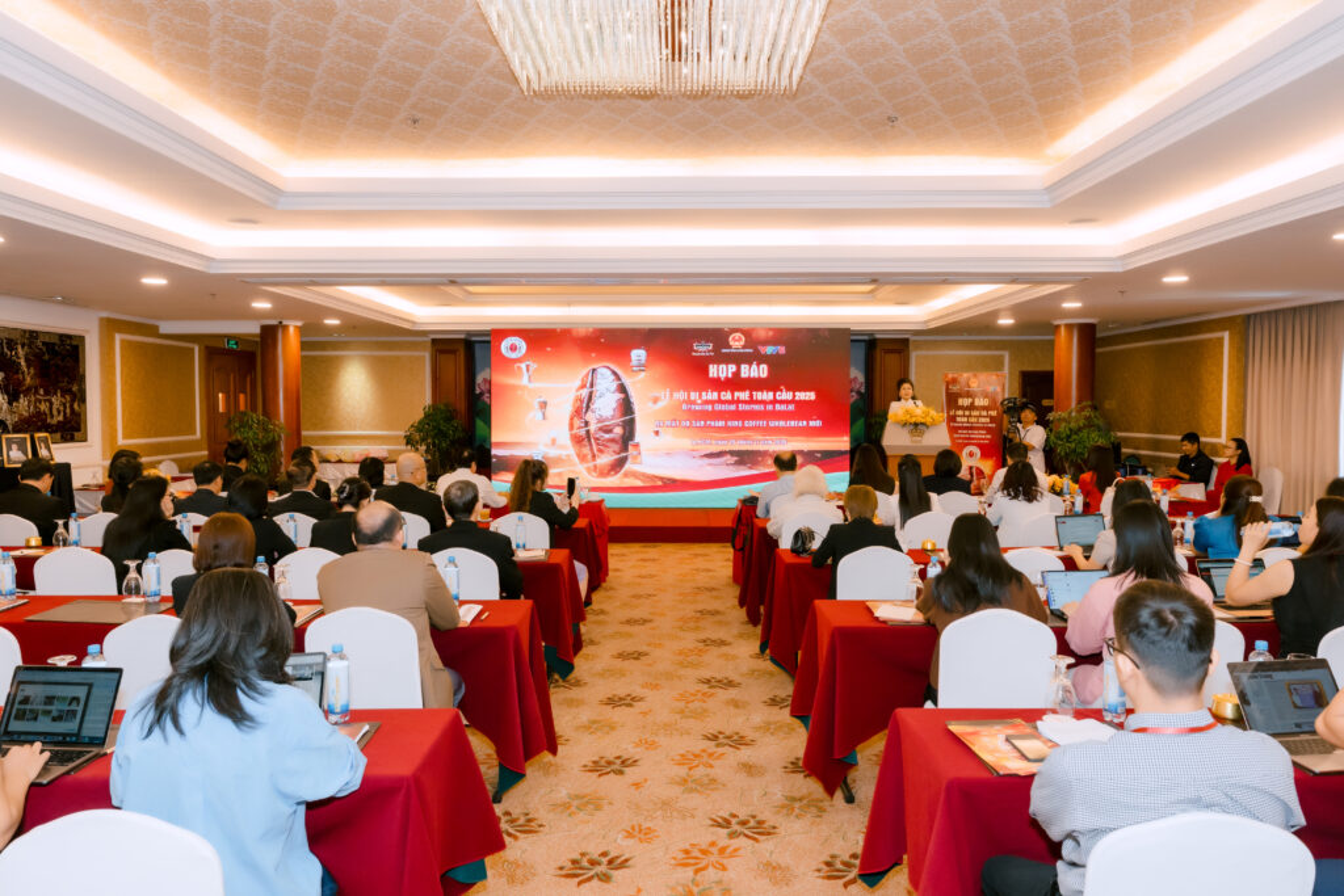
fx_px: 896
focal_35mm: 24
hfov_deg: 73.7
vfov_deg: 53.1
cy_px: 448
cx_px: 672
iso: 2000
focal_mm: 24
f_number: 6.3
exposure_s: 1/125
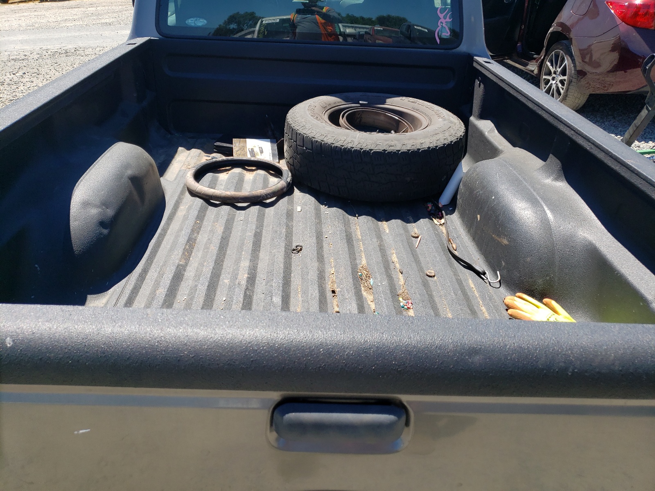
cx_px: 328
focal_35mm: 26
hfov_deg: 67.3
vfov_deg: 53.1
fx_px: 492
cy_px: 246
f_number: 1.5
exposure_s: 1/1667
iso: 50
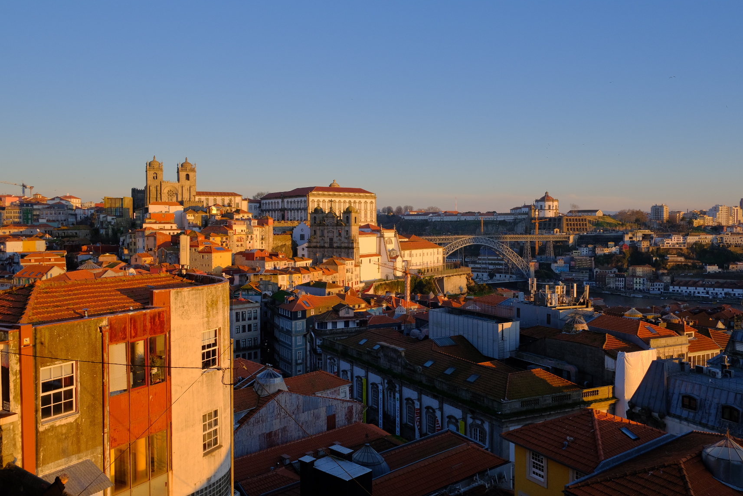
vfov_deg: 46.4
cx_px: 371
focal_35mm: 28
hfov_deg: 65.5
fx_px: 578
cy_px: 241
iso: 400
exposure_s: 1/300
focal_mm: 18
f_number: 6.4
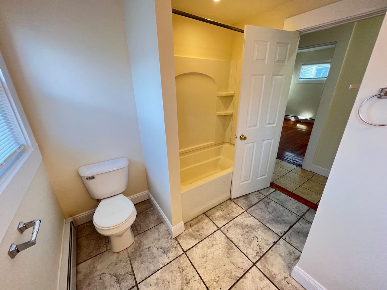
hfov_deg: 106.2
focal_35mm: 13
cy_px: 145
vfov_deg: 89.9
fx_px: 145
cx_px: 194
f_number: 1.8
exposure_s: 1/60
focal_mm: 1.57
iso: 160
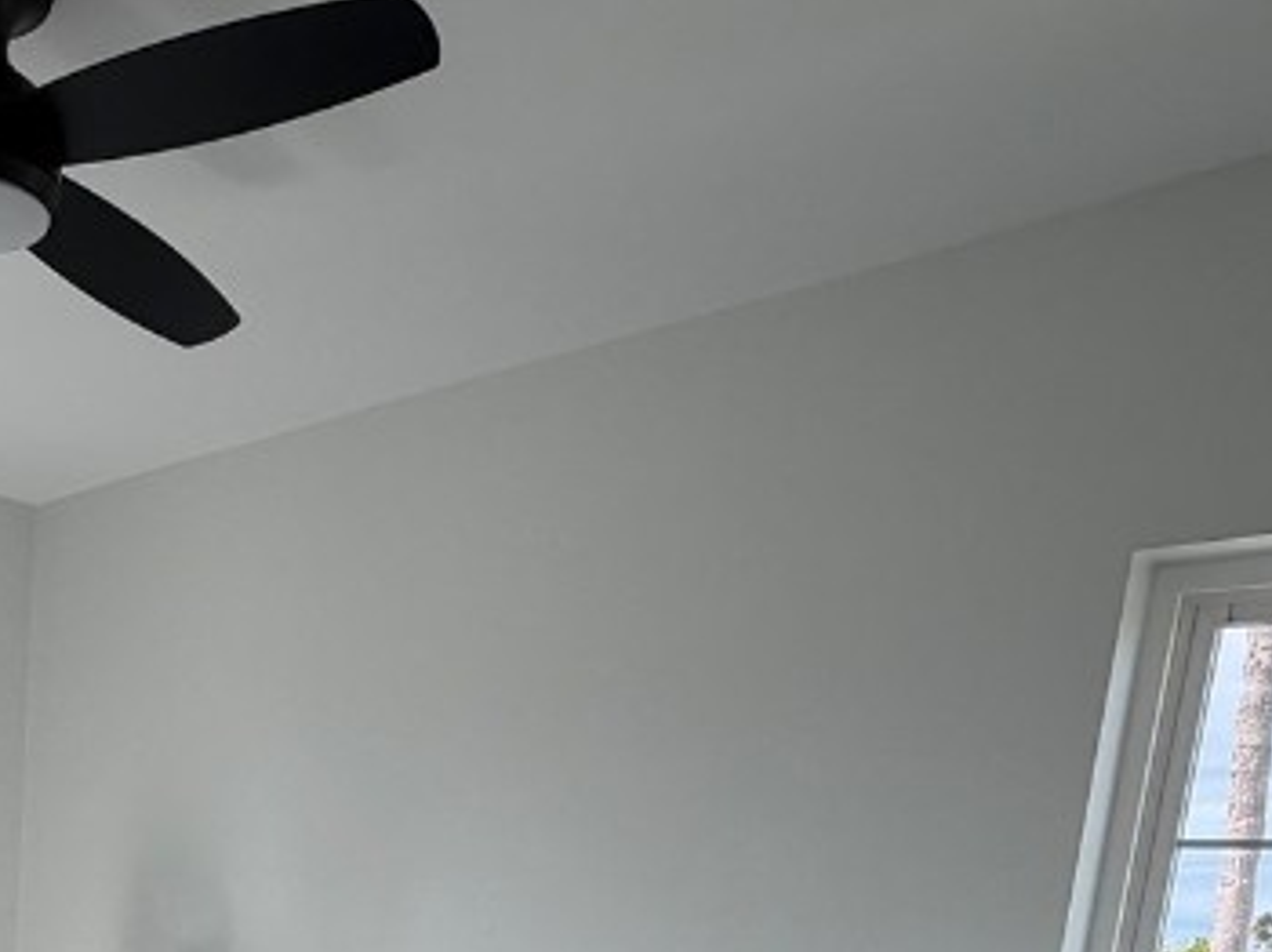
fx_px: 1506
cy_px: 1192
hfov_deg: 41.6
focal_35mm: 41
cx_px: 94
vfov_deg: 29.3
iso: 40
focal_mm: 2.22
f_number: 2.2
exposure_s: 1/219
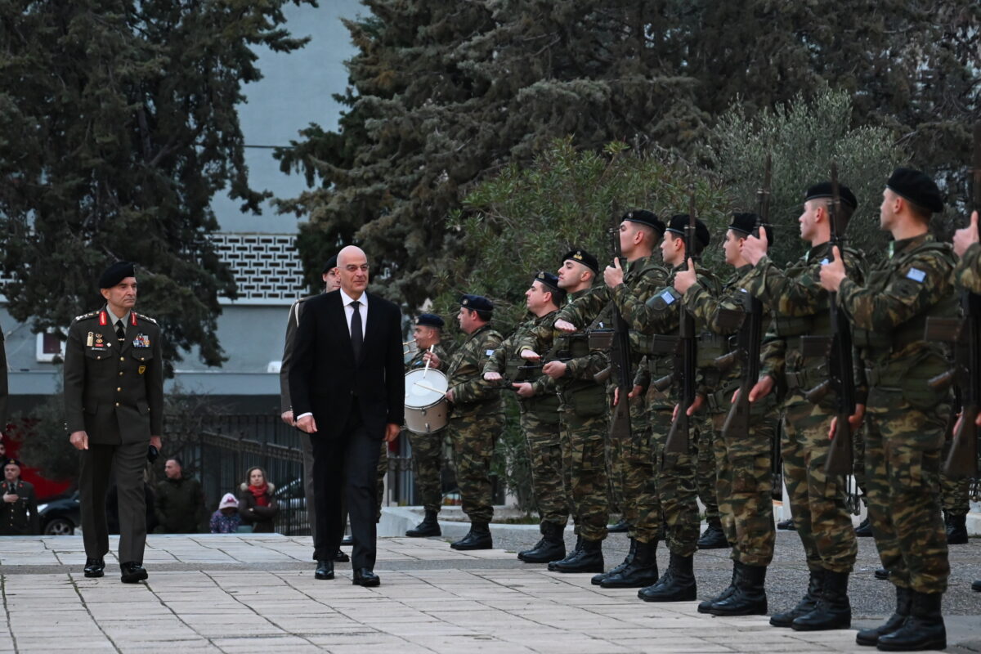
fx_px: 2861
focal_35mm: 105
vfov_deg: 13.0
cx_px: 490
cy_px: 327
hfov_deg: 19.5
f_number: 2.8
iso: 3200
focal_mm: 70
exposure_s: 1/500
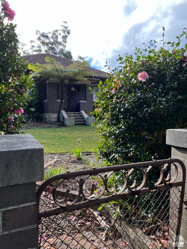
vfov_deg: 67.3
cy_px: 124
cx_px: 94
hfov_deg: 53.1
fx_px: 187
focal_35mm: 26
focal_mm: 5.7
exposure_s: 1/814
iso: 50
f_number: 1.5
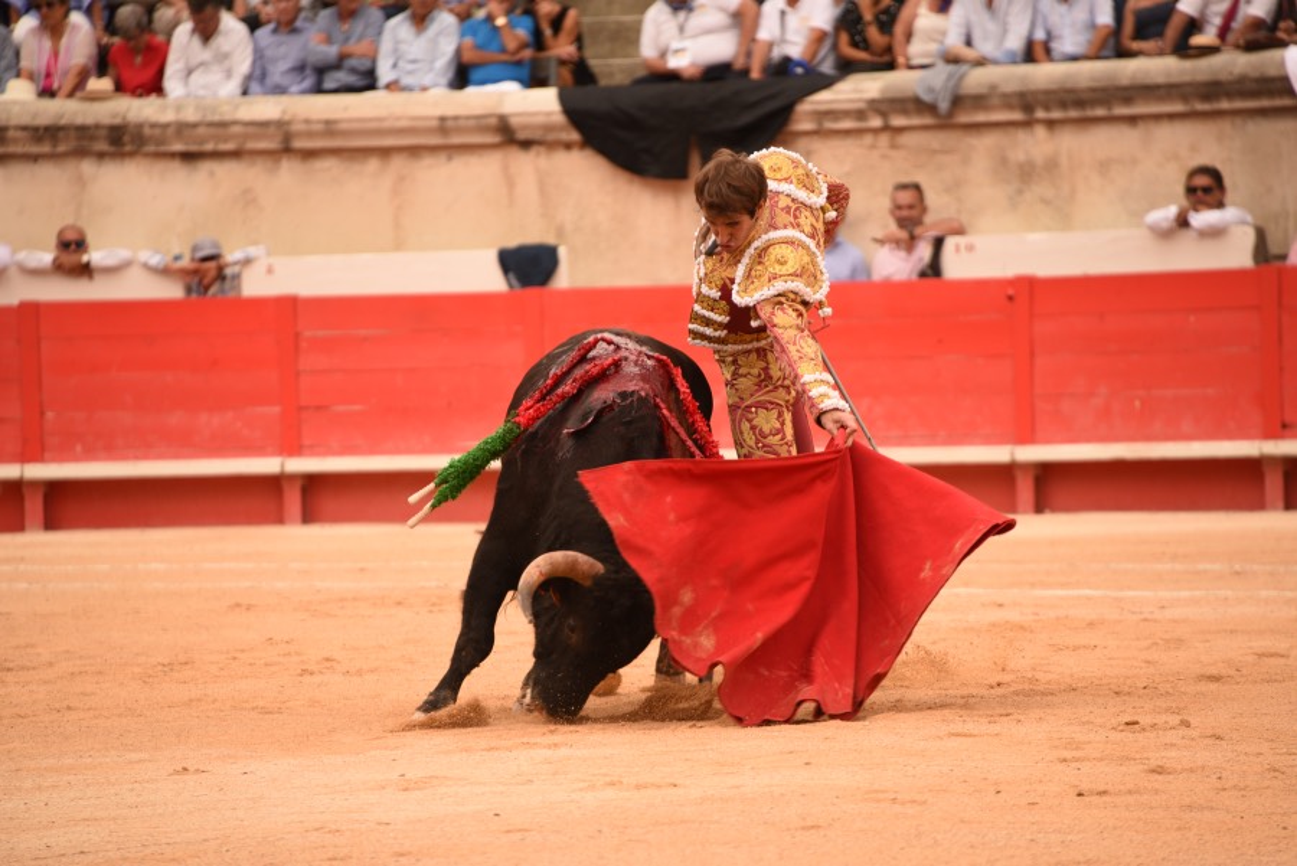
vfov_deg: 4.6
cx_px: 648
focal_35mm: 300
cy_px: 433
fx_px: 10813
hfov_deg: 6.9
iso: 400
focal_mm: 300
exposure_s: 1/640
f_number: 5.6
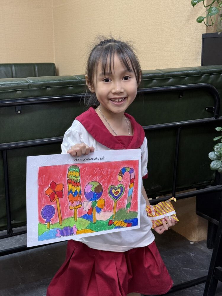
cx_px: 111
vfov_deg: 39.7
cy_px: 148
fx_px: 410
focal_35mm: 48
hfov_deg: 30.3
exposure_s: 1/50
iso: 100
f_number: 1.78
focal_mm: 6.76
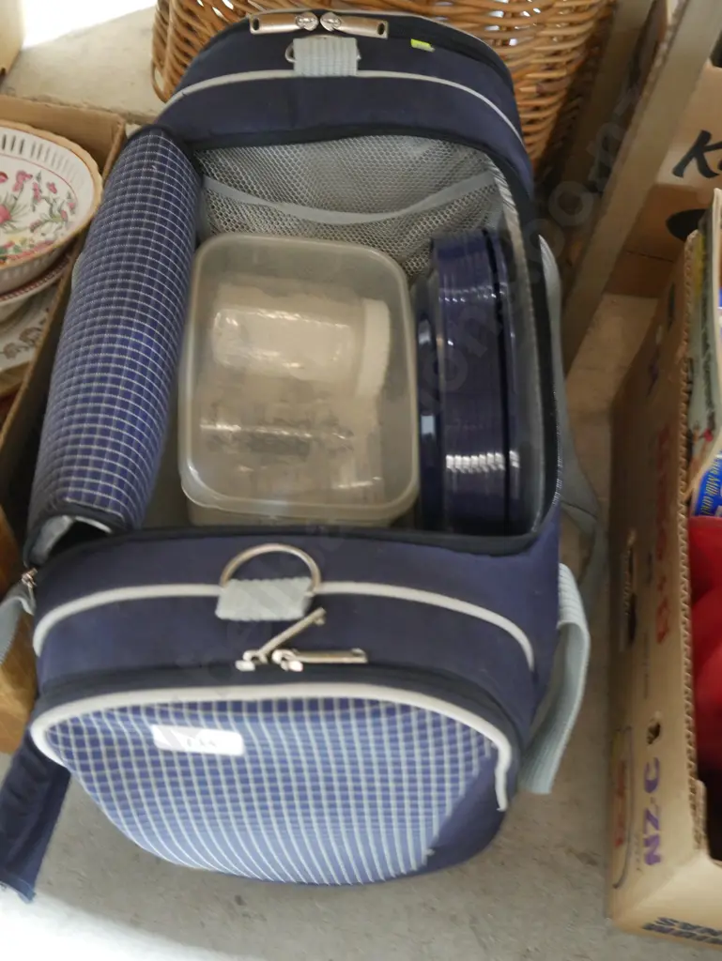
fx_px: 1111
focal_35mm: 40
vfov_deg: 46.8
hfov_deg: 36.0
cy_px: 480
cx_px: 361
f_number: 4.4
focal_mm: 20
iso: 3200
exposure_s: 1/15
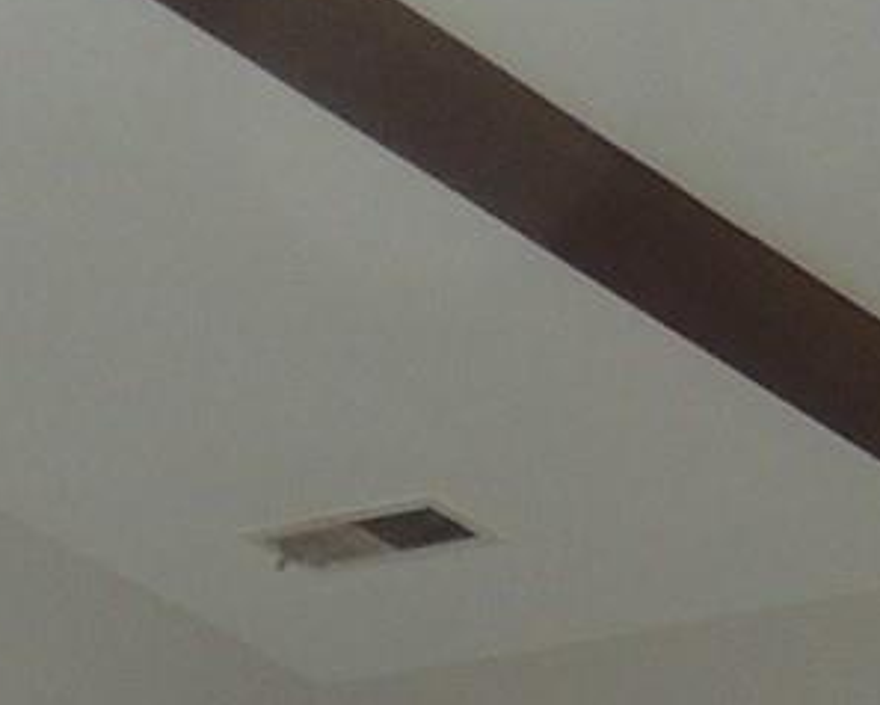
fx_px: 5264
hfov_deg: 8.8
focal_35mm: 202
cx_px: -1090
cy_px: 1994
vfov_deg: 7.0
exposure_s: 1/30
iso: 200
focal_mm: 5.3
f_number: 3.1
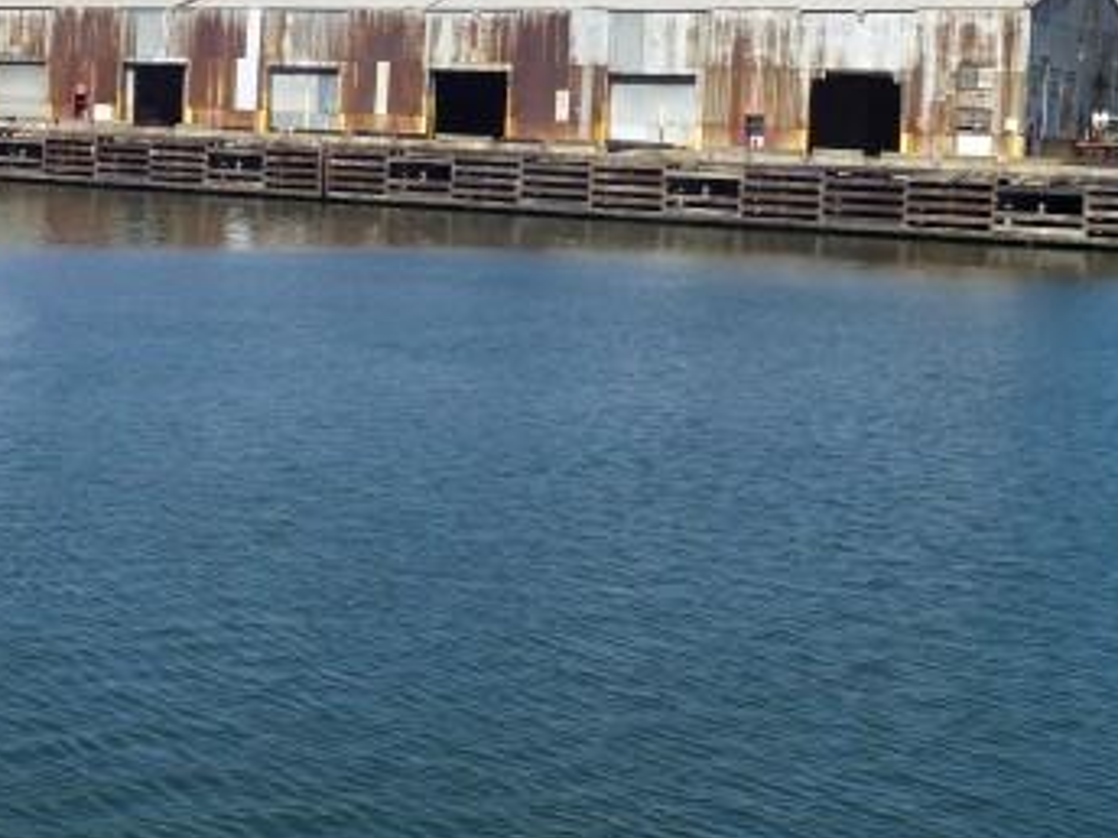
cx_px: 114
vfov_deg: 21.9
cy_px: 296
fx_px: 2164
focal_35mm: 67
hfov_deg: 27.9
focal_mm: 6.4
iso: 100
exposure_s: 1/640
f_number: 4
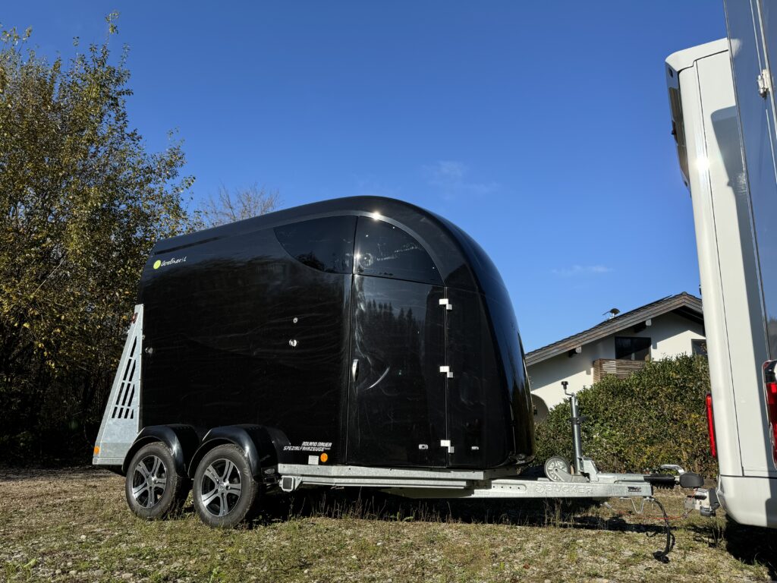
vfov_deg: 56.8
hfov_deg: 71.6
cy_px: 292
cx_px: 388
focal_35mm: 24
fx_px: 539
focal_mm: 6.76
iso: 80
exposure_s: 1/3413
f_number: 1.78
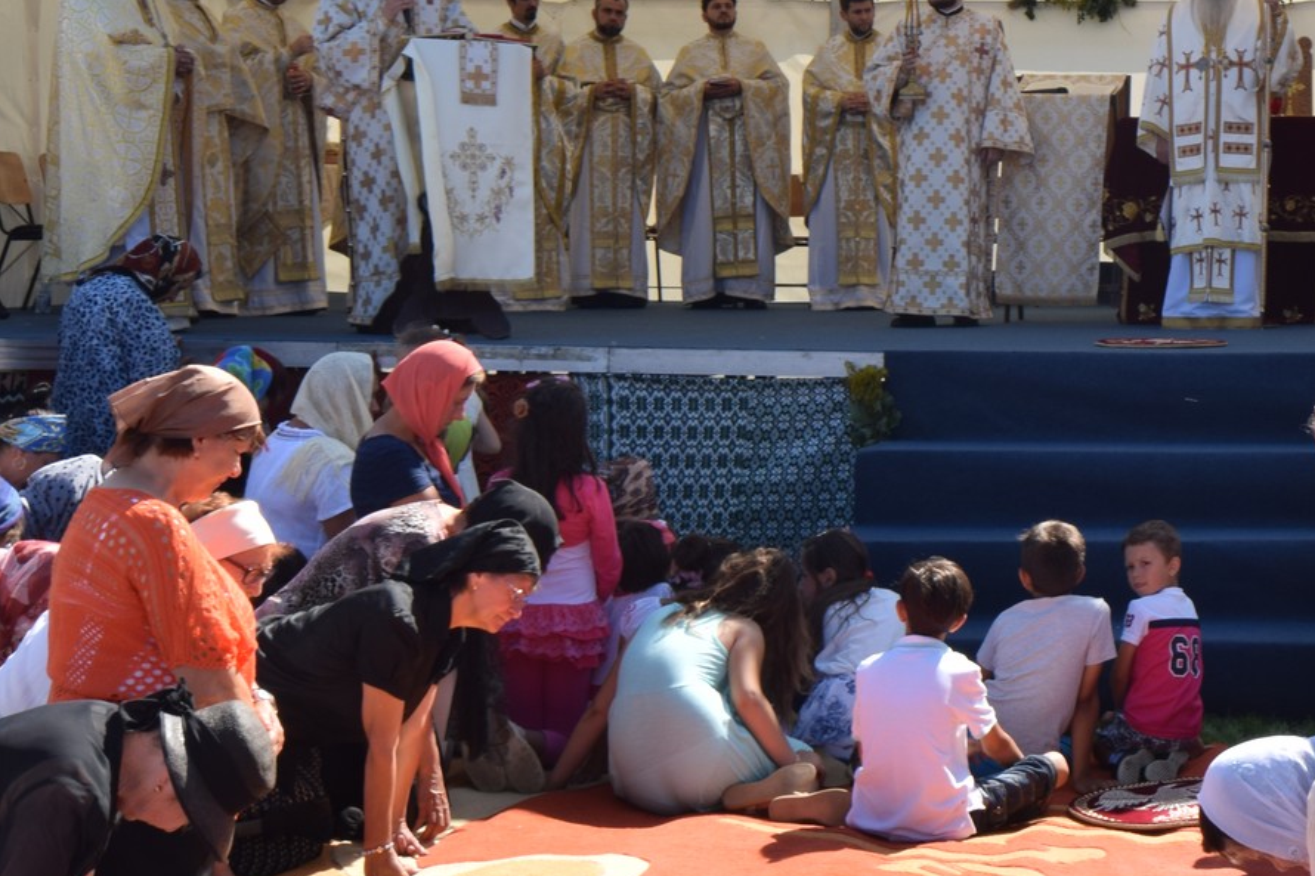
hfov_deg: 27.3
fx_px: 2593
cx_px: 1223
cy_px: 19
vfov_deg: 18.7
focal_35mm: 71
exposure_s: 1/100
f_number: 9
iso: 100
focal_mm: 22
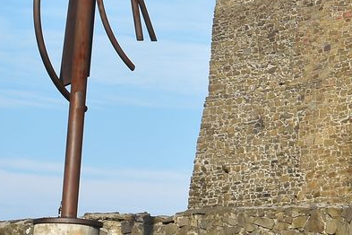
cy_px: -30
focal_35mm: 151
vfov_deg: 9.0
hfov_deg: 13.3
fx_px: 1476
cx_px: 410
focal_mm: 22
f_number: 10
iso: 100
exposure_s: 1/125
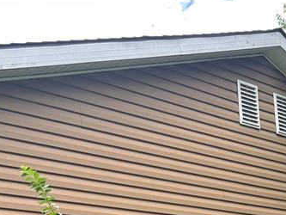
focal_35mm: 80
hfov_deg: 23.9
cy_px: 291
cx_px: 239
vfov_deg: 17.2
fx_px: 661
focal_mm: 5.7
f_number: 1.5
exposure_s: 1/604
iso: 50
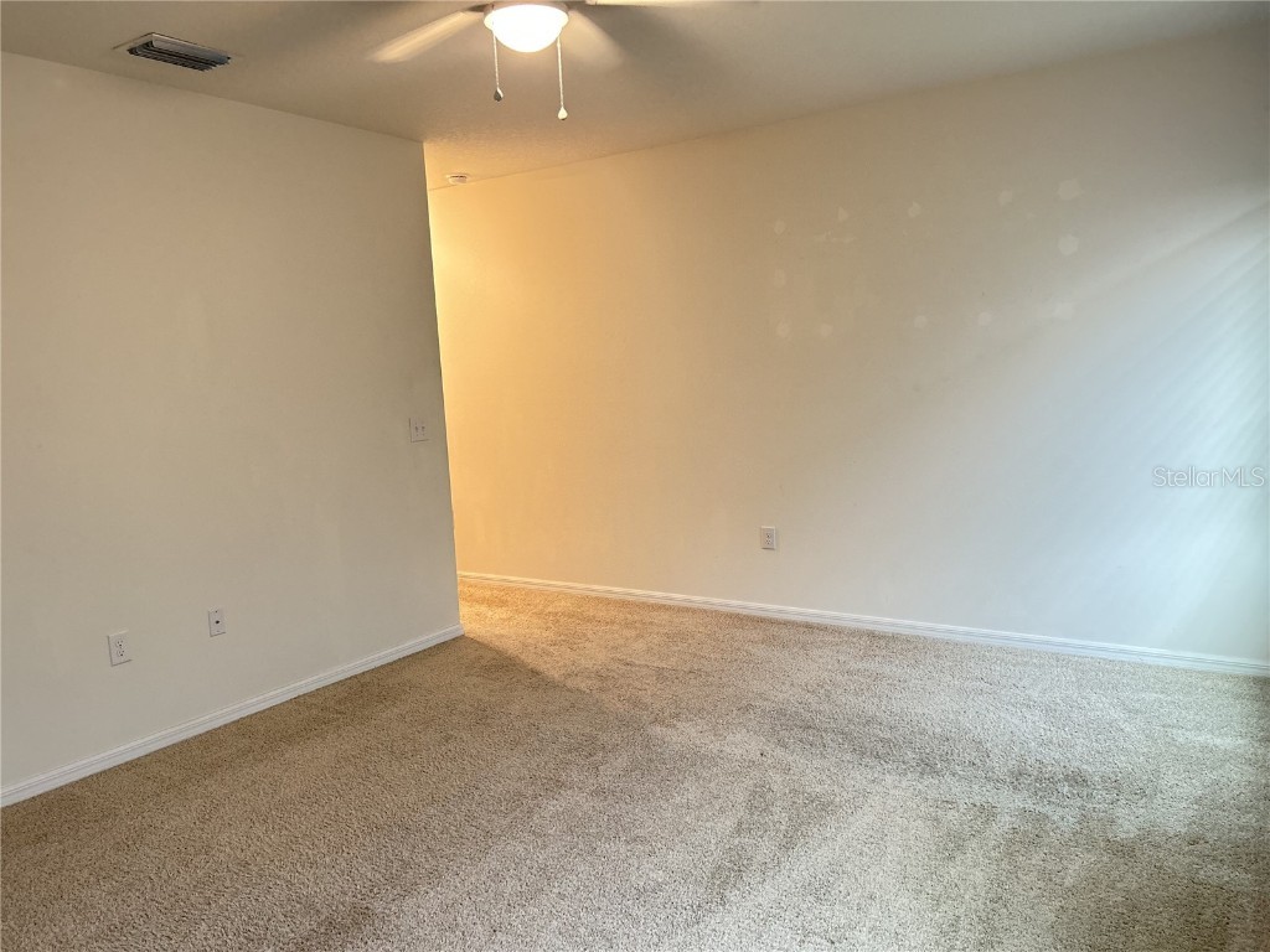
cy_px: 476
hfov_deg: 67.3
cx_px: 635
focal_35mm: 26
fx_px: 954
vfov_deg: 53.1
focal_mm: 5.7
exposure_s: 1/60
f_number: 1.5
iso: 320
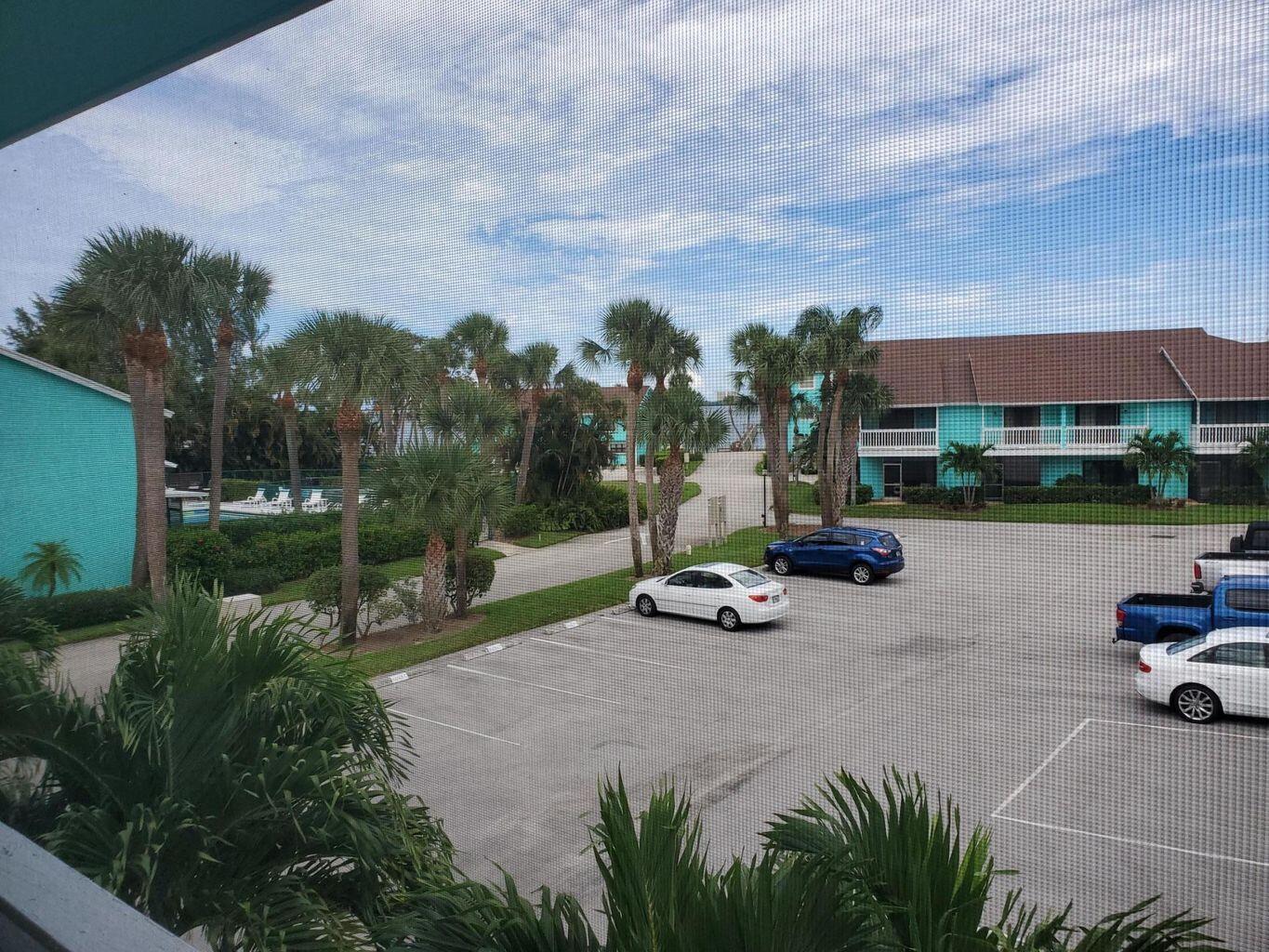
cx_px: 634
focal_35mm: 26
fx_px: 953
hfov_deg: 67.3
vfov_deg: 53.1
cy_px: 476
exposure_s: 1/912
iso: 50
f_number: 2.4
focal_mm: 4.3
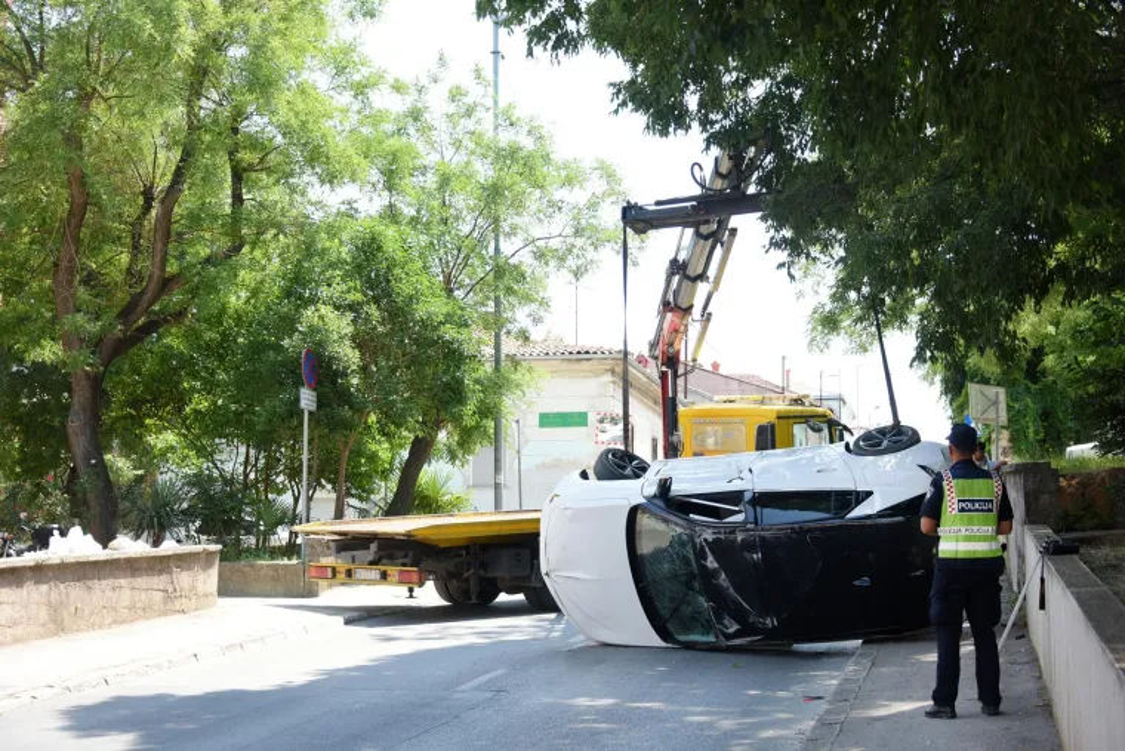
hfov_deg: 32.4
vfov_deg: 21.9
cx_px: 562
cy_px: 376
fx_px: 1938
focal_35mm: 62
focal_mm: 62
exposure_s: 1/800
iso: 640
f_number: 4.8
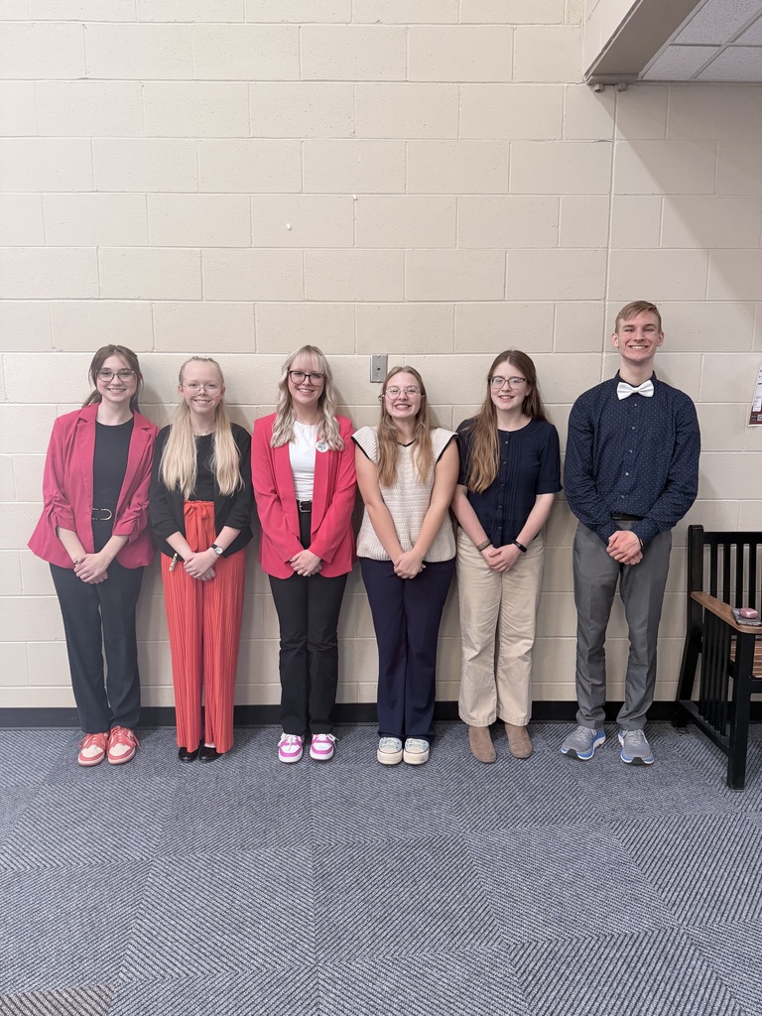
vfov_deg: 71.6
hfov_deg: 56.8
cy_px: 508
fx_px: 704
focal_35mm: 24
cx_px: 381
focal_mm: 6.76
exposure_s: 1/120
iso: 200
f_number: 1.78
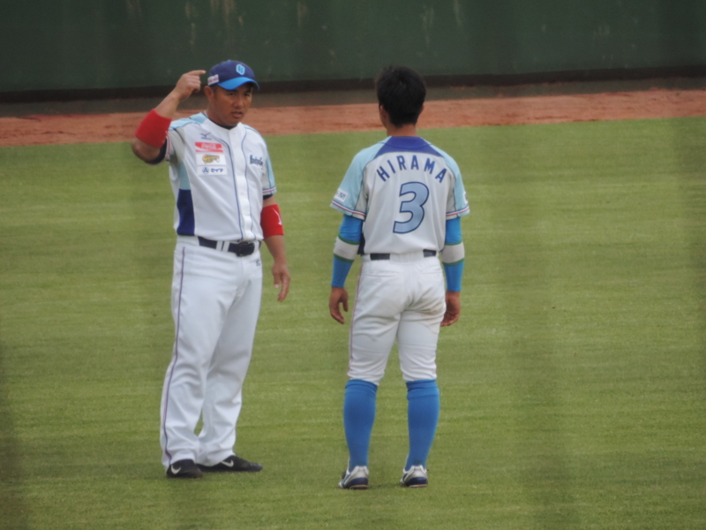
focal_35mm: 1000
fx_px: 20395
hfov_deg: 2.0
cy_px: 265
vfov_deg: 1.5
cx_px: 353
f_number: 5.9
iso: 500
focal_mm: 180
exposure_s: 1/125
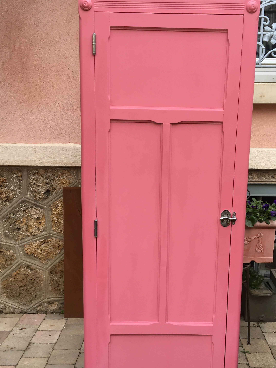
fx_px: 436
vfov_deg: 45.7
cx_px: 168
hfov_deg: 35.0
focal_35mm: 41
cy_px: 204
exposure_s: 1/300
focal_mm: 4.15
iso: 25
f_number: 2.2
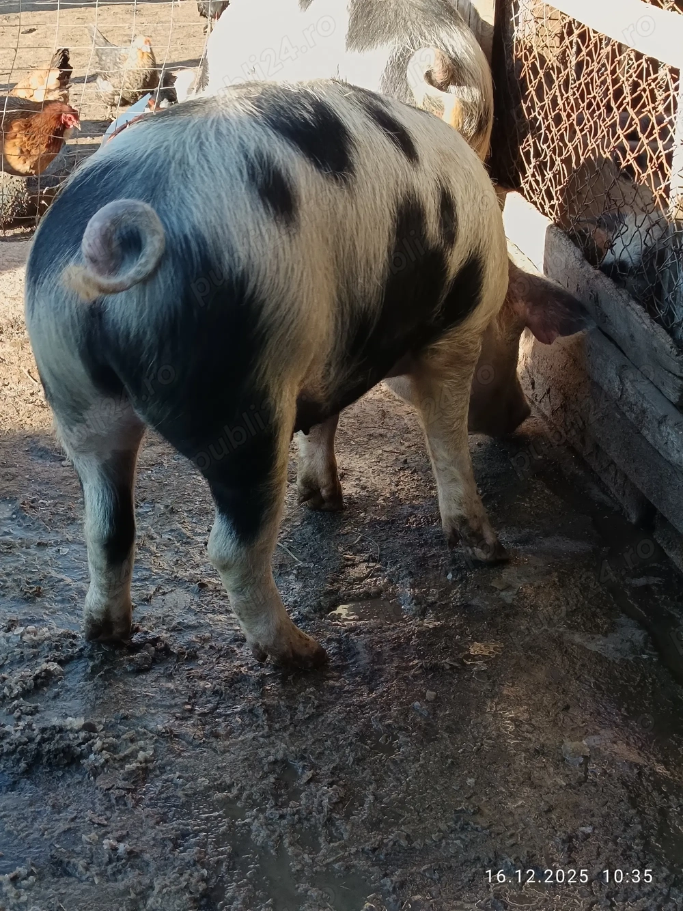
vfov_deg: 71.6
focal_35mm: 24
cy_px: 456
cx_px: 342
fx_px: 632
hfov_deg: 56.8
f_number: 1.7
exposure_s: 1/100
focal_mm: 5.31
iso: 69
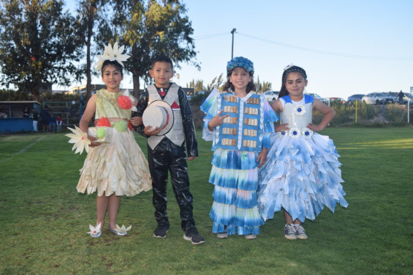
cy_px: 138
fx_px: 396
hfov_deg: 55.1
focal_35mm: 34
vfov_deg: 38.4
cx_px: 206
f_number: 5.6
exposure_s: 1/125
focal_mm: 23
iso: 100
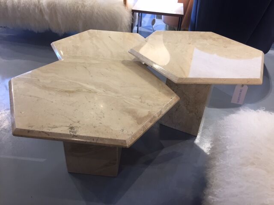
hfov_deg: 61.7
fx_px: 230
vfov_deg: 48.2
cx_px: 137
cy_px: 102
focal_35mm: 29
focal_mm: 4.15
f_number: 2.2
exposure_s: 1/33
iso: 40
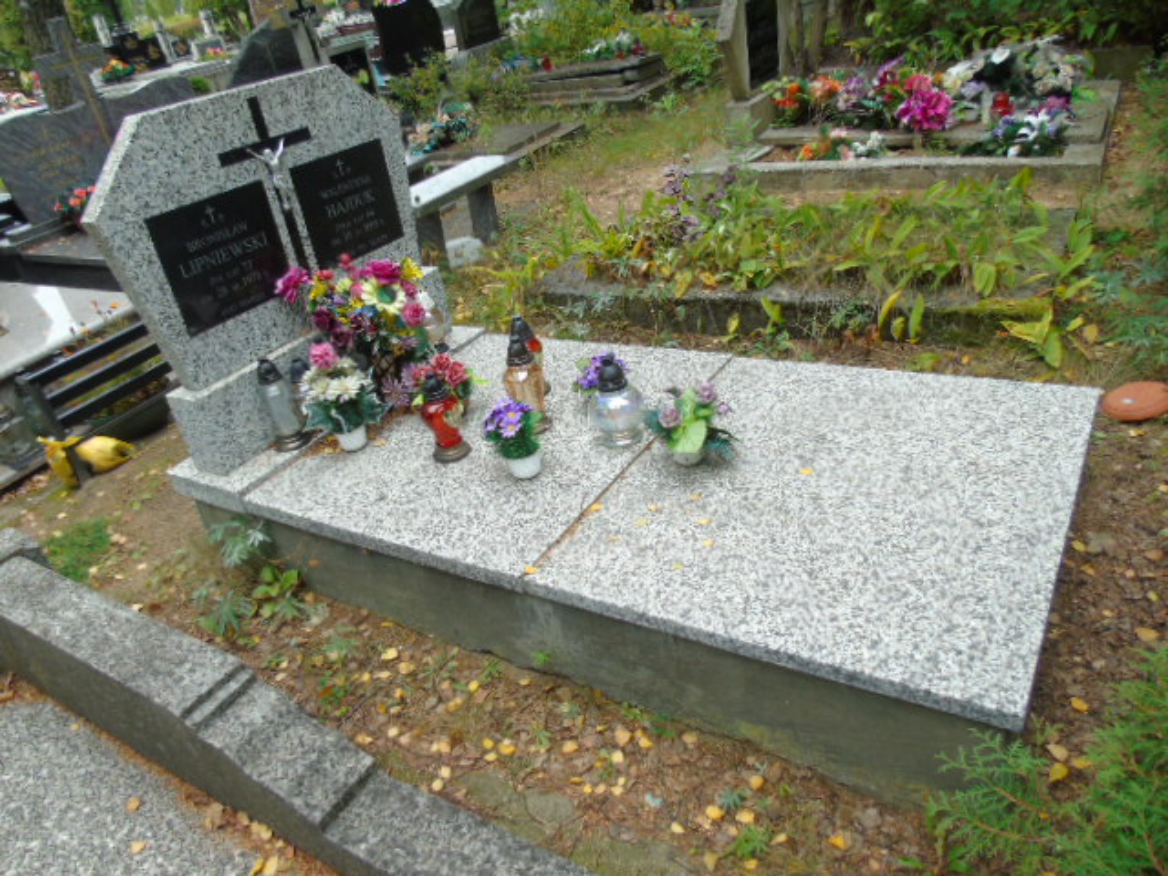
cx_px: 584
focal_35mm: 25
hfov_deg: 69.4
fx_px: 844
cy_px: 438
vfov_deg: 54.9
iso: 80
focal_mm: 4.4
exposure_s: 1/100
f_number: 3.4
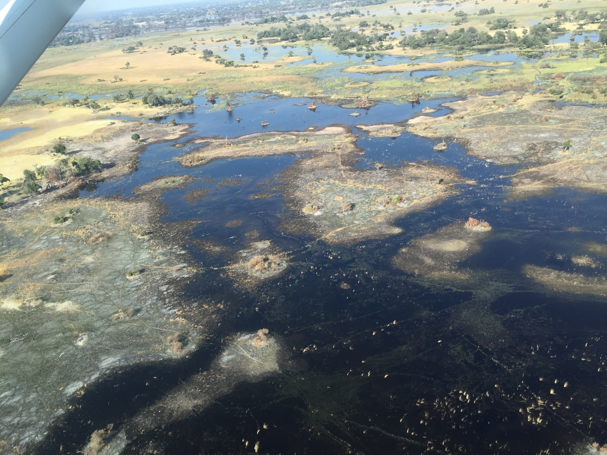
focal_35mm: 29
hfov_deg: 61.7
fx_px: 509
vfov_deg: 48.2
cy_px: 228
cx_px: 304
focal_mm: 4.15
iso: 32
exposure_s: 1/494
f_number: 2.2
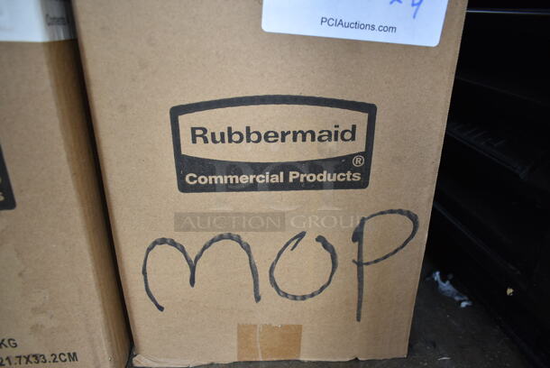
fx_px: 413
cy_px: 184
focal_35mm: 27
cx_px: 275
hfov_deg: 67.3
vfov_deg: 48.0
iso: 450
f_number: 3.5
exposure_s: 1/30
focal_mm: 18
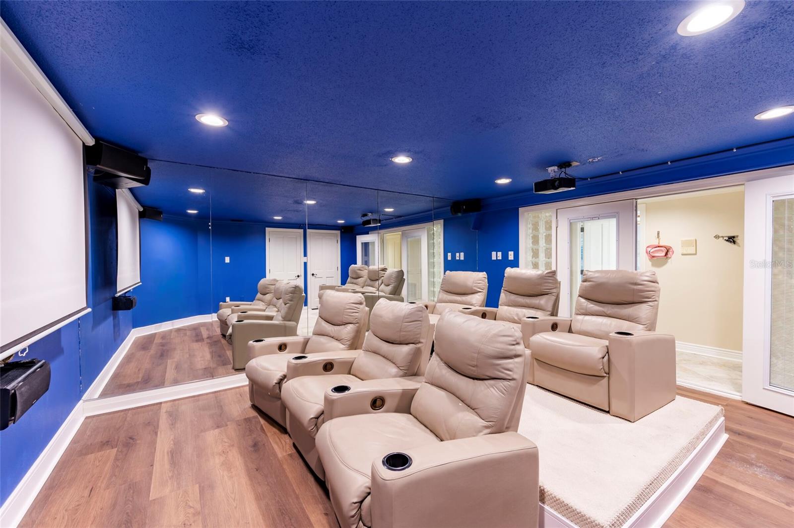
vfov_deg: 81.1
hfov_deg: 104.3
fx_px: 308
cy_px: 264
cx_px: 397
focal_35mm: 14
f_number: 8
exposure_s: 1/8
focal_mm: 14
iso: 250
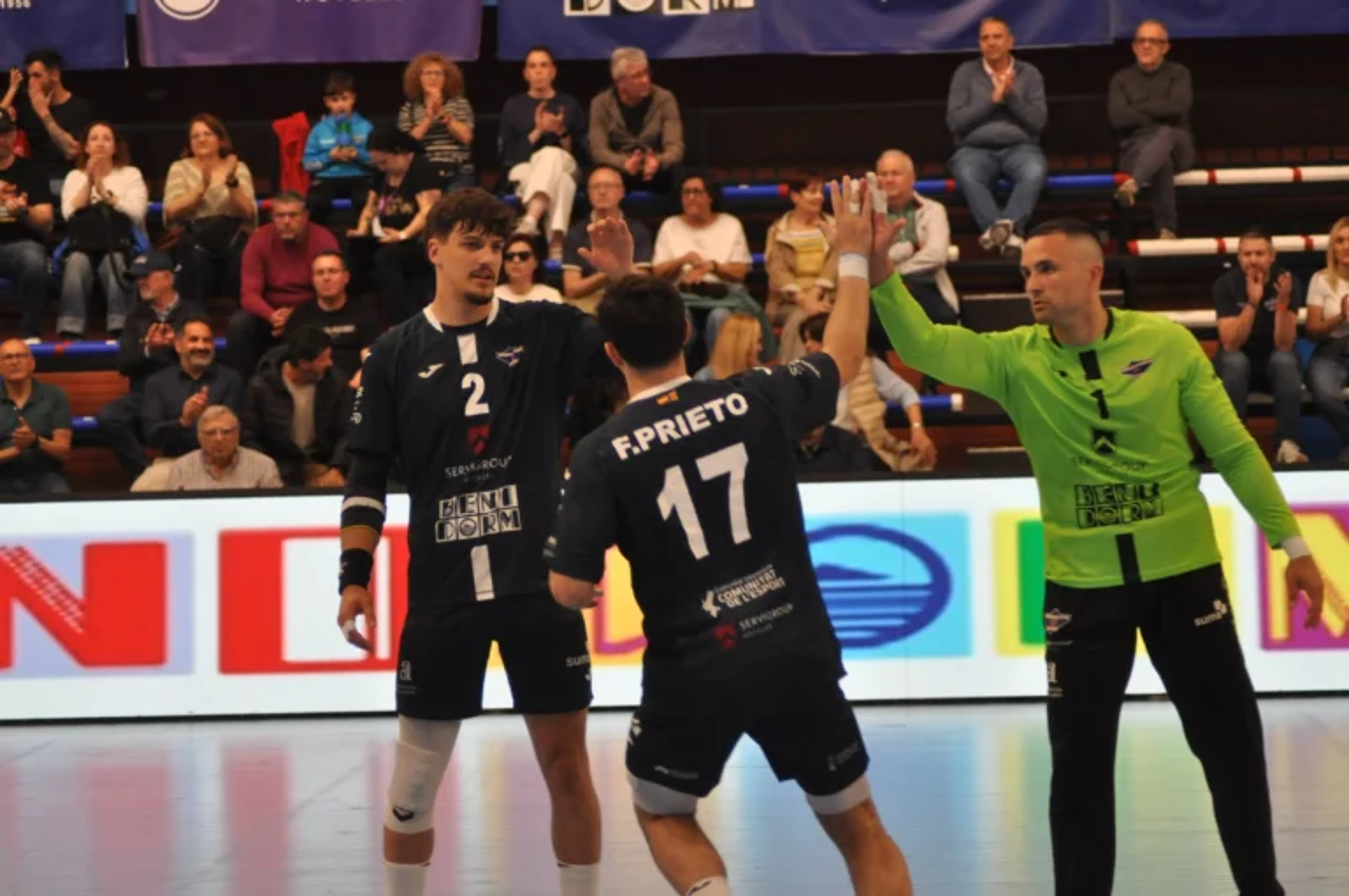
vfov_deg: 9.9
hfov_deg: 14.9
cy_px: 448
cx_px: 674
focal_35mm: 138
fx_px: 5165
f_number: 4
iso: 1000
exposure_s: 1/250
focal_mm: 92
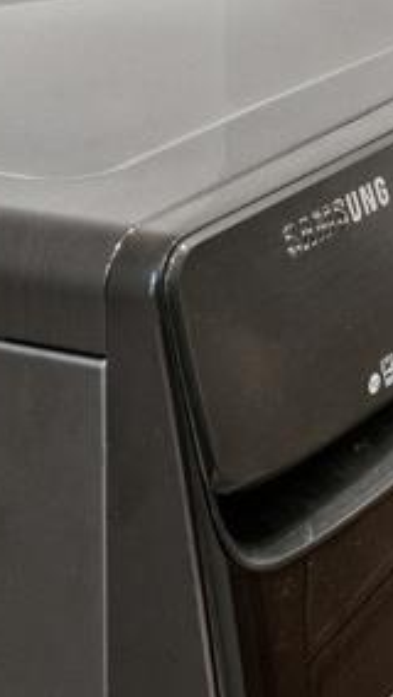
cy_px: -309
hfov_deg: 13.9
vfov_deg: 21.9
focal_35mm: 83
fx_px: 1536
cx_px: 550
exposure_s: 1/10
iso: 640
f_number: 8
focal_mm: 15
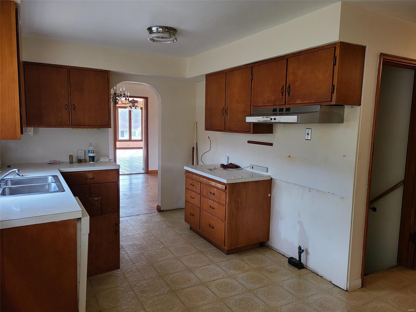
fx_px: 312
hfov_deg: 67.3
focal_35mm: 26
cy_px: 156
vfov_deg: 53.1
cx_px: 208
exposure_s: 1/59
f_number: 1.8
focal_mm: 5.4
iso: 125
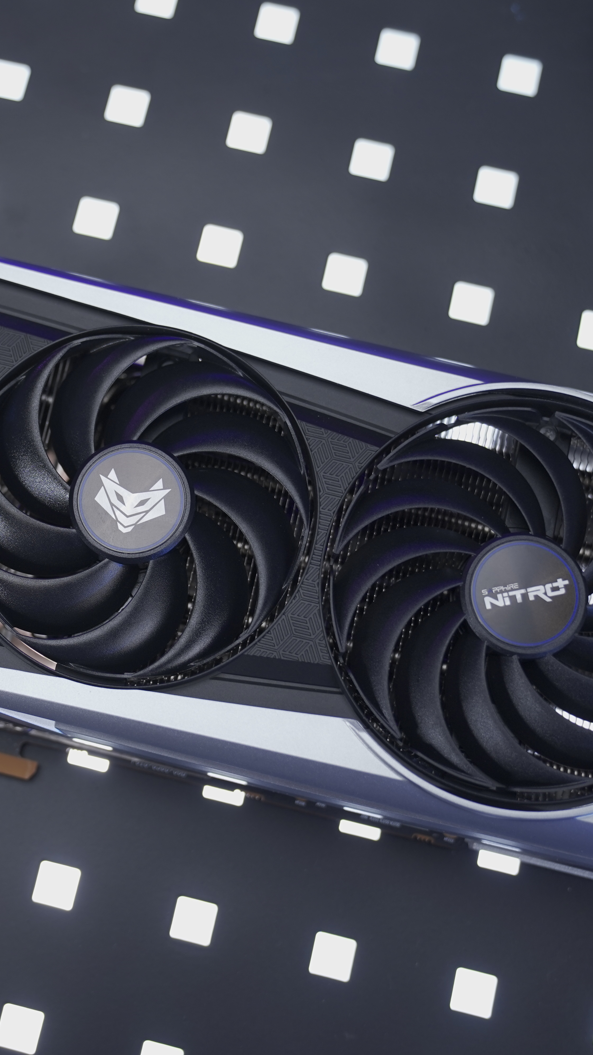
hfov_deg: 22.8
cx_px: 132
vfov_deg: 39.9
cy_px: 526
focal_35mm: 52
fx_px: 1454
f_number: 2.8
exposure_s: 1/125
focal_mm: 33
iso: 400
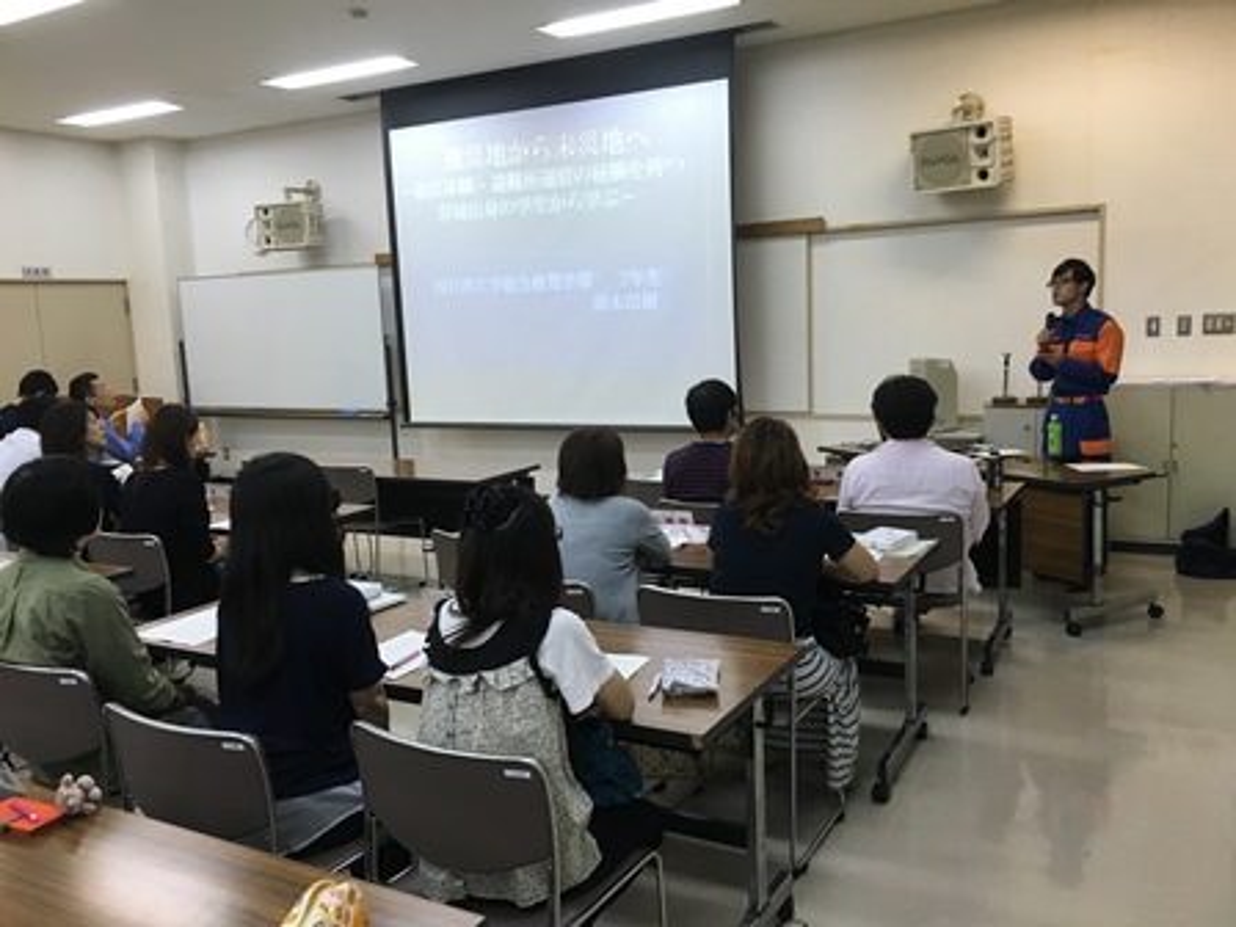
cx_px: 618
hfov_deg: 61.7
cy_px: 464
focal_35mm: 29
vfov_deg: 48.2
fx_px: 1035
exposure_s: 1/30
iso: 40
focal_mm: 4.15
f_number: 2.2
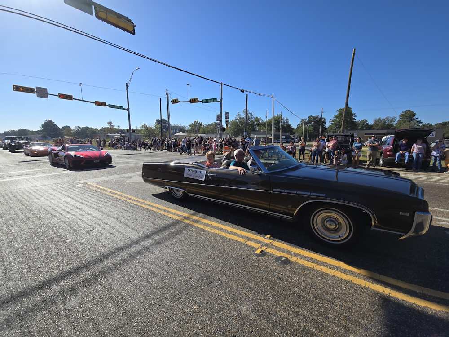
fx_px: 169
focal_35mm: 13
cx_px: 224
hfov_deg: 106.2
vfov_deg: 89.9
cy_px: 168
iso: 50
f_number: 2.2
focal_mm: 2.2
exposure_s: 1/2686
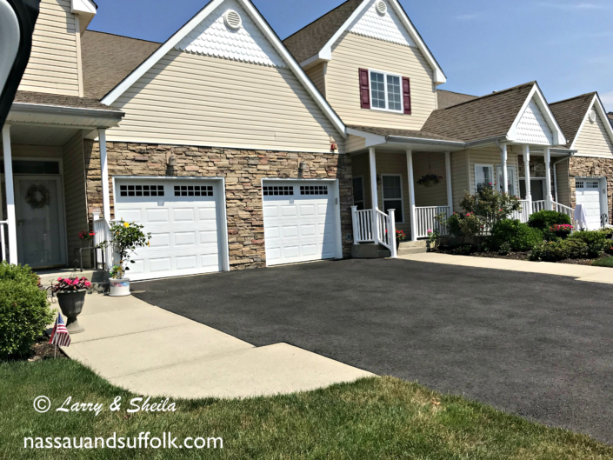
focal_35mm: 28
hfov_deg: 63.4
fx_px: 496
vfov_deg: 49.8
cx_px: 306
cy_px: 230
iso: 20
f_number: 1.8
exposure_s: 1/4000
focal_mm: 3.99
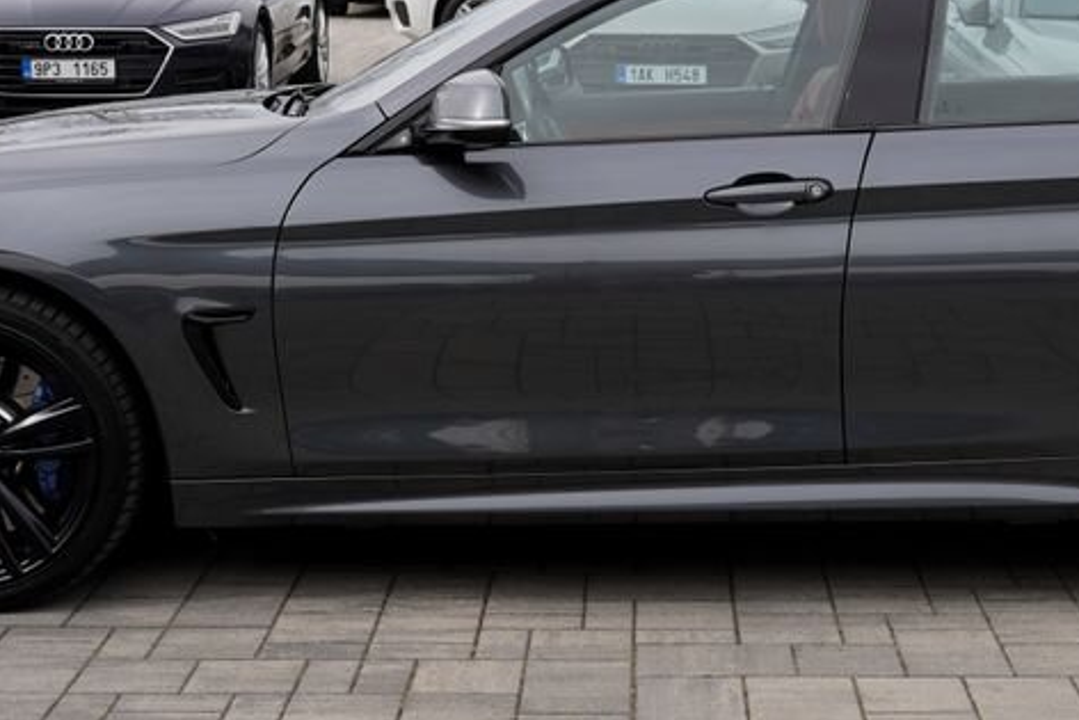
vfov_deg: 17.9
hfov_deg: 26.4
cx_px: 748
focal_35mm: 76
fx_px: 2278
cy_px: 241
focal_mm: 35
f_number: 6.3
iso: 100
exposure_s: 1/200
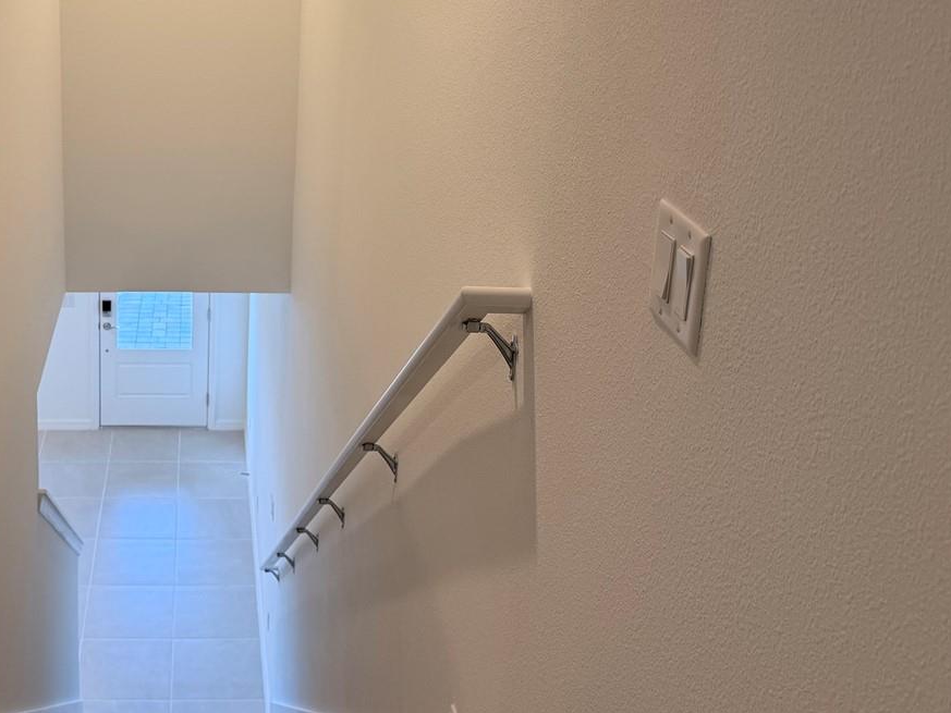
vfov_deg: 32.3
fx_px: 1209
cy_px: 183
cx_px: 233
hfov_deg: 41.6
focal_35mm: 44
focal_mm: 6.76
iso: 100
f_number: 1.78
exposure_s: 1/120
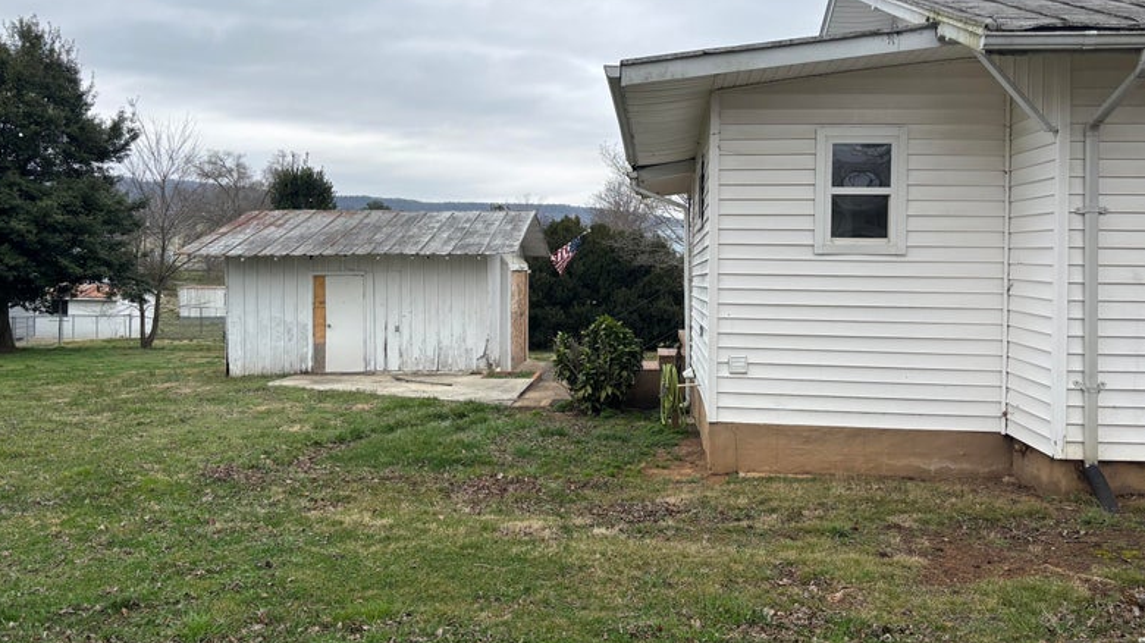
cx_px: 619
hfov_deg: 62.6
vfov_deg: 37.7
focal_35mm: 31
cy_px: 285
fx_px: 941
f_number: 1.6
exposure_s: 1/1876
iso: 50
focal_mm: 5.96
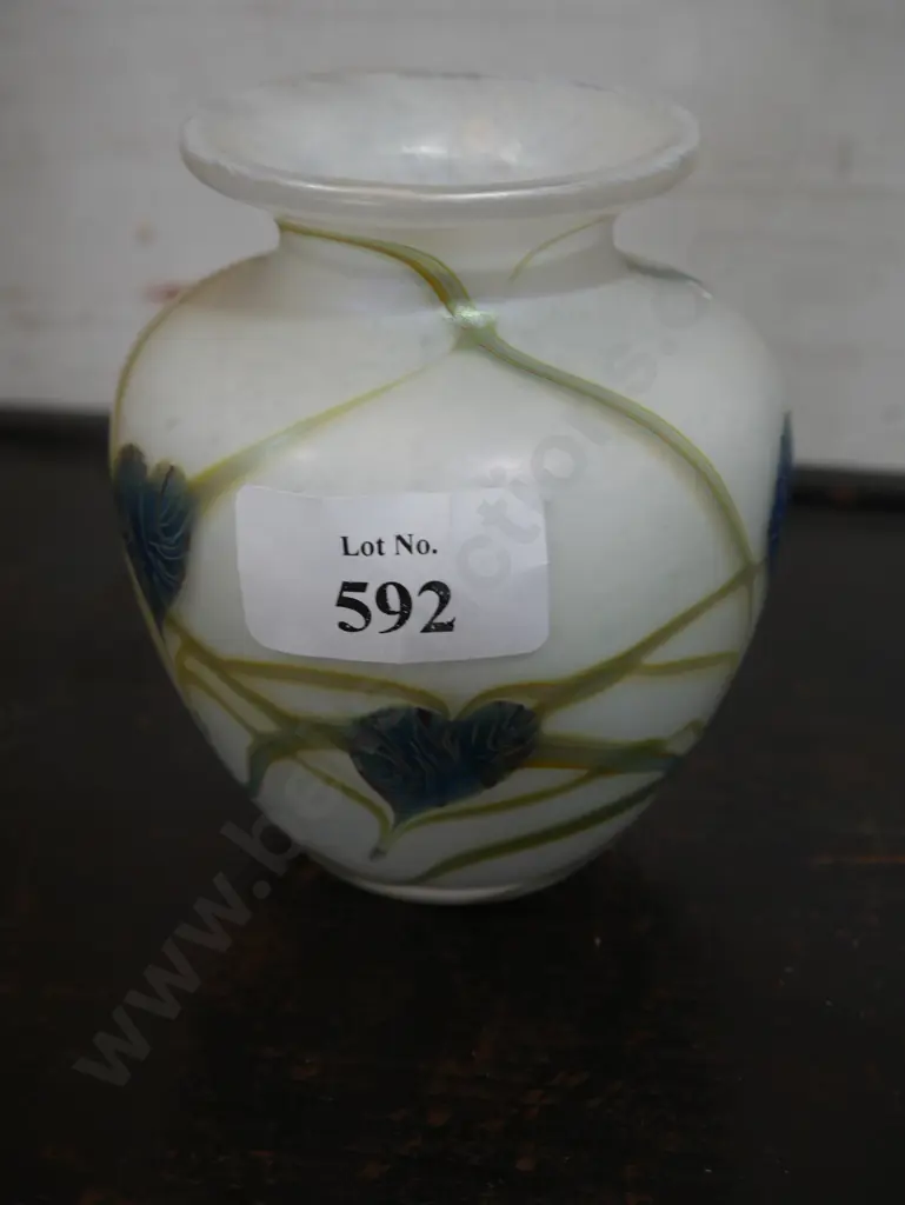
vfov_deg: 38.2
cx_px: 452
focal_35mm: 50
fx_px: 1741
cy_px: 602
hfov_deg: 29.1
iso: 320
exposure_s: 1/60
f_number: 5.3
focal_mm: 25
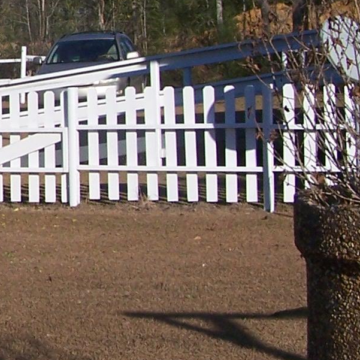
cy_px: 7
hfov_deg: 11.6
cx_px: -194
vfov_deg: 12.0
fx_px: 1694
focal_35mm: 144
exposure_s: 1/1000
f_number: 4
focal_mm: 6.3
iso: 80
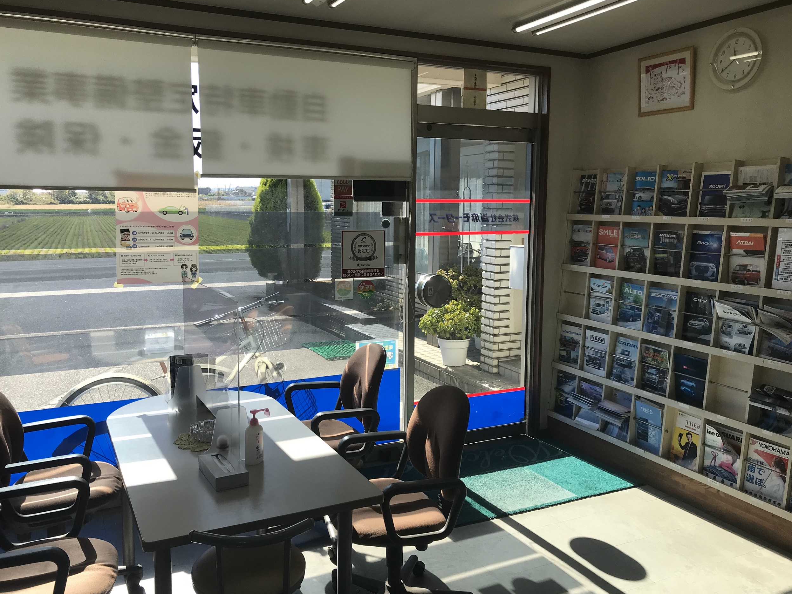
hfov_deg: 61.6
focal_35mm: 29
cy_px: 289
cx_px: 384
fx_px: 664
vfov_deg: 48.2
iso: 20
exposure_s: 1/887
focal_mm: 3.99
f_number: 1.8
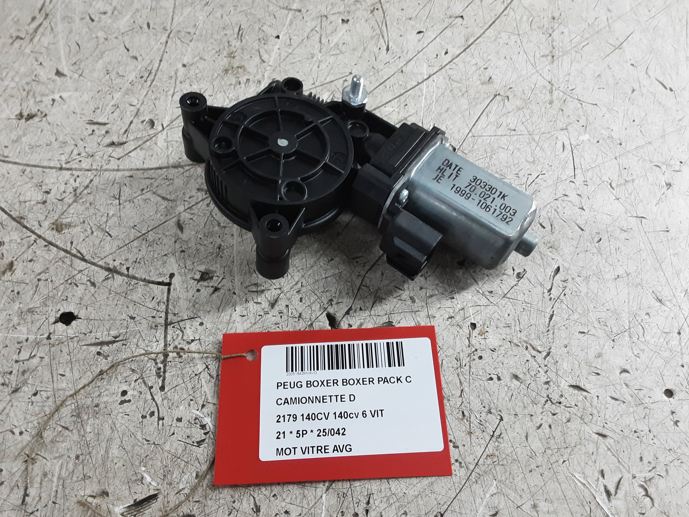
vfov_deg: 51.4
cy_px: 258
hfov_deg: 65.3
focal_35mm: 27
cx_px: 344
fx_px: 537
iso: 160
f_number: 1.9
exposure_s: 1/50
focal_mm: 2.91
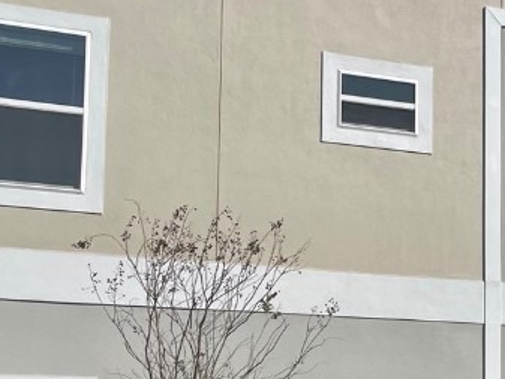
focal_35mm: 79
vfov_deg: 18.6
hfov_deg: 24.4
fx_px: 1153
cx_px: 385
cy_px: 267
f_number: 1.6
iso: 32
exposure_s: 1/9091
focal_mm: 4.2
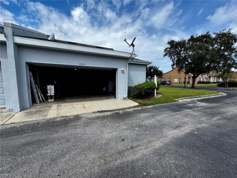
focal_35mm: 14
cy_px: 89
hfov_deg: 102.1
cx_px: 118
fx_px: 96
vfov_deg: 85.7
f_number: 2.2
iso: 50
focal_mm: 2.22
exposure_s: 1/1256
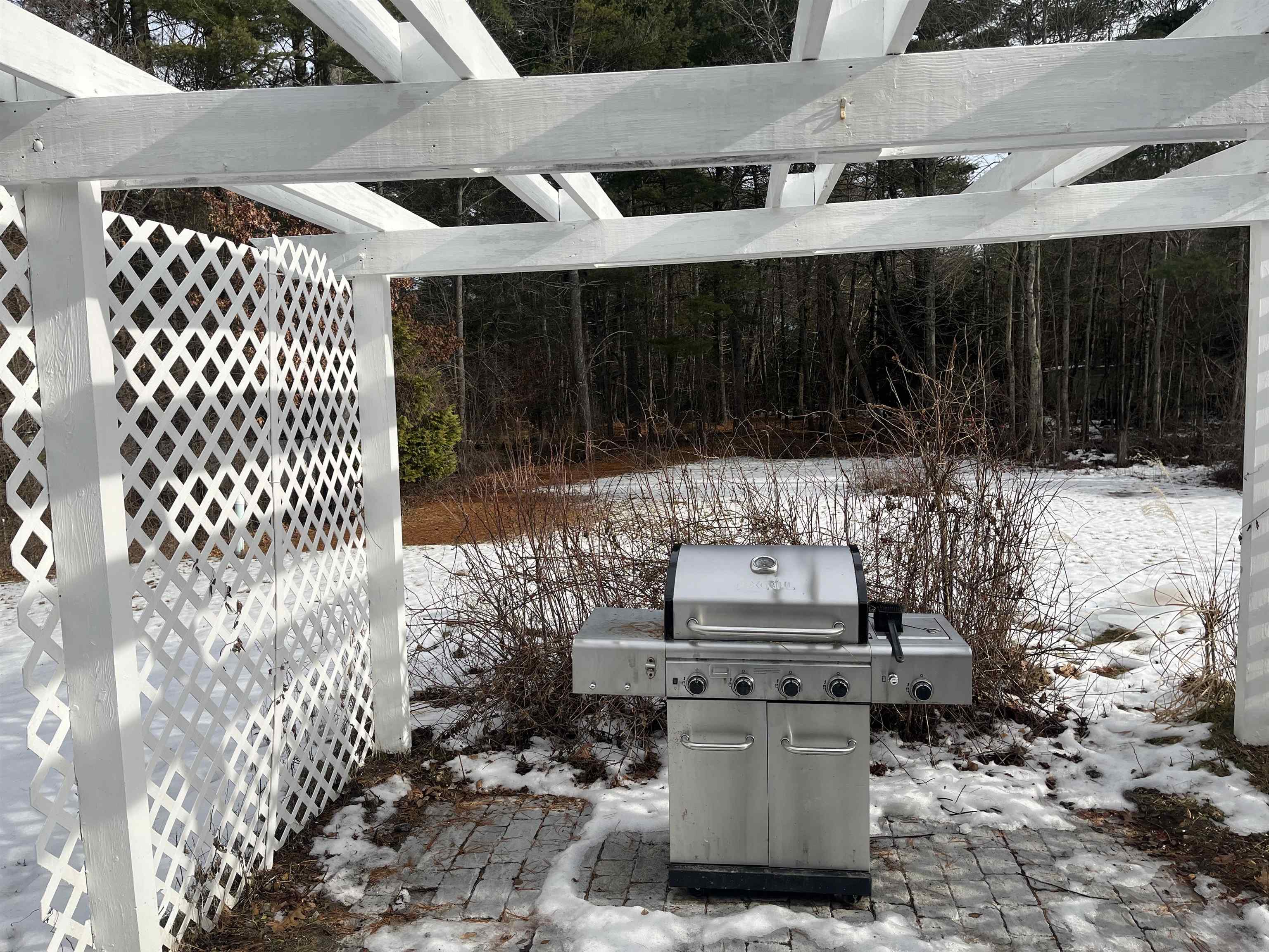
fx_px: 953
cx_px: 634
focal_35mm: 26
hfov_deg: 67.3
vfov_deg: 53.1
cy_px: 476
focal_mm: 5.1
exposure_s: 1/2967
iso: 50
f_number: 1.6
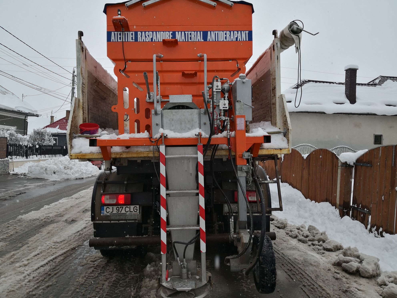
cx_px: 198
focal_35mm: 27
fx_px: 310
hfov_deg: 65.3
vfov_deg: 51.4
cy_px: 149
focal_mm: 3.95
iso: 50
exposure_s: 1/537
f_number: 1.6
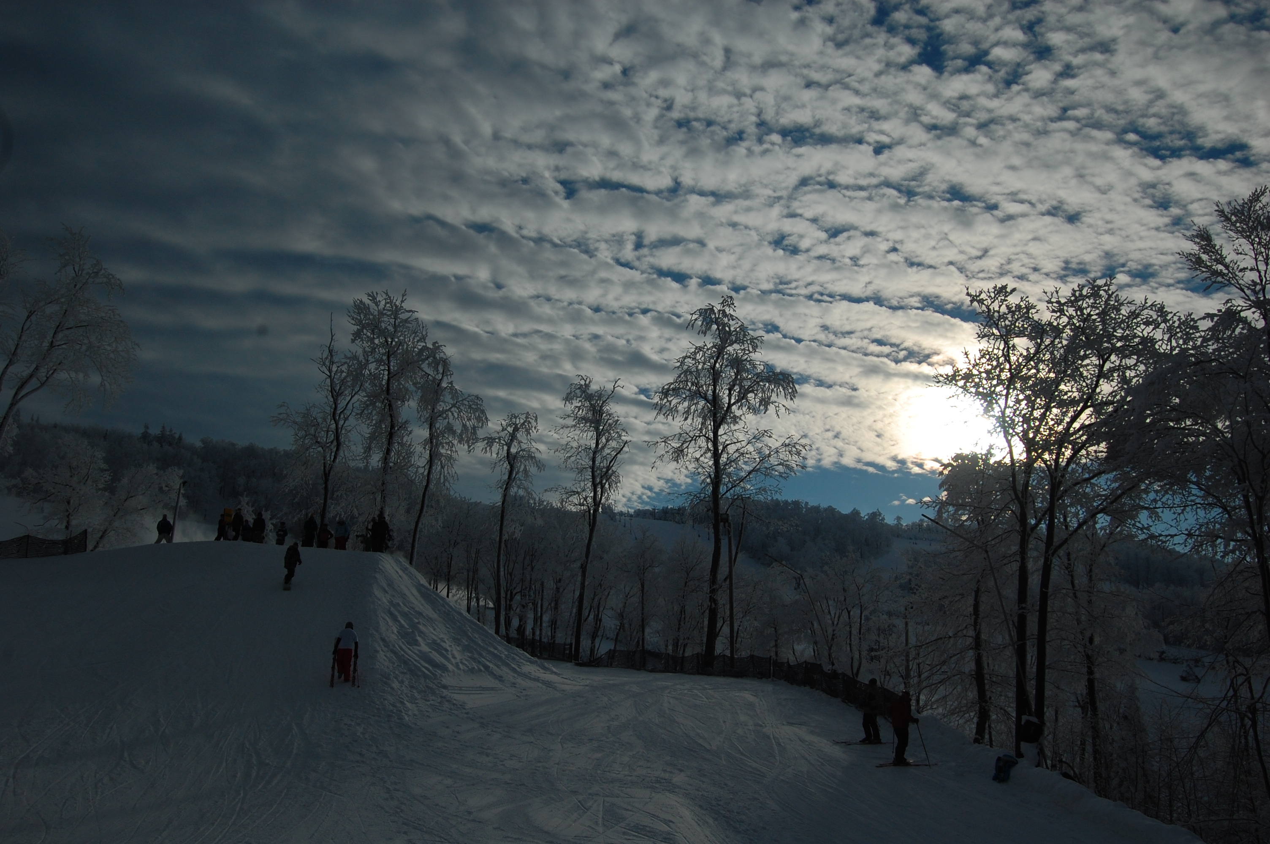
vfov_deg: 45.6
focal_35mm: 28
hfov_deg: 64.6
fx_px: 1005
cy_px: 422
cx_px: 635
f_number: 11
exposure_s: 1/1000
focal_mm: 19
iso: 200
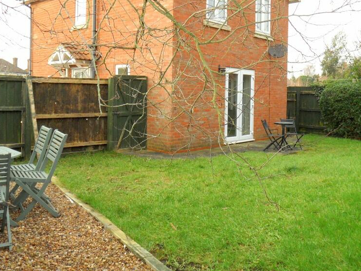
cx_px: 188
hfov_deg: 55.3
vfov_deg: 42.6
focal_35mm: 33
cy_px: 99
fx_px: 344
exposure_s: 1/250
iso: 120
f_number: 3.2
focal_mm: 3.9
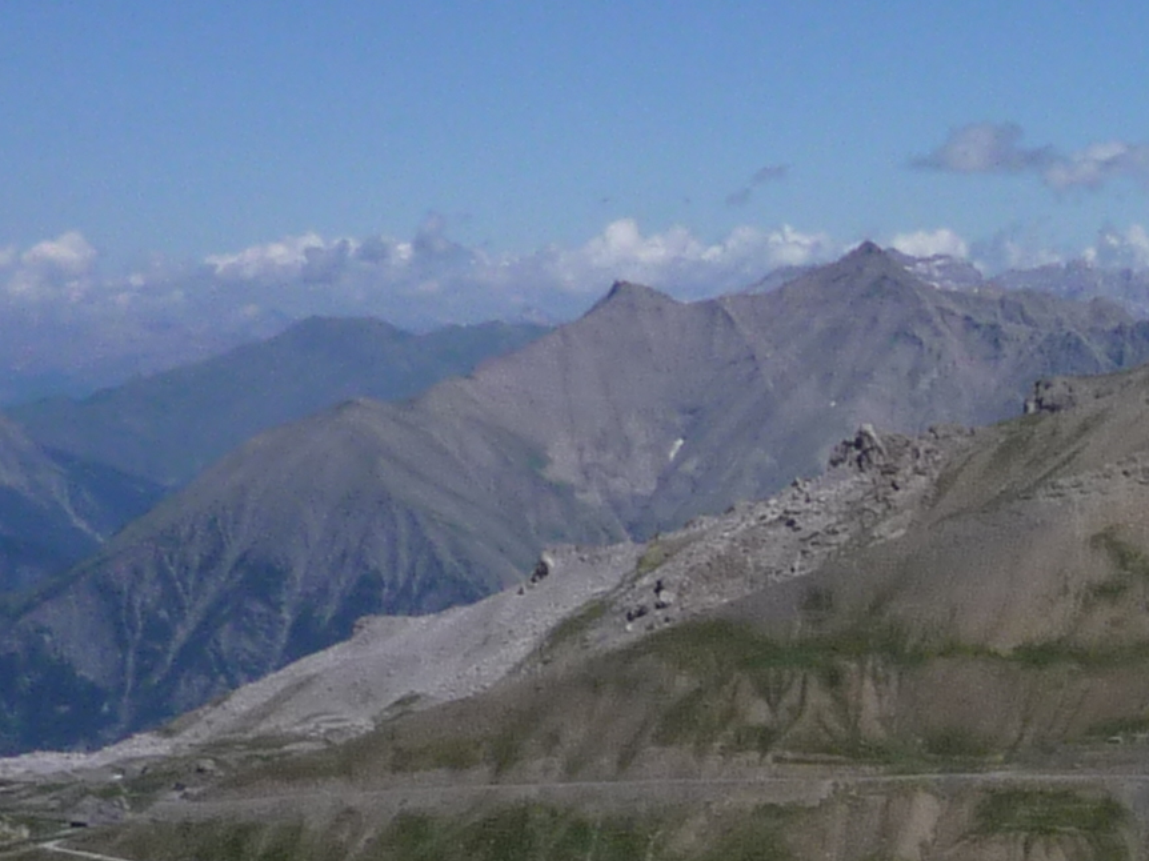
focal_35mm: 127
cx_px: 1490
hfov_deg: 14.8
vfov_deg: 11.2
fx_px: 4214
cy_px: 1270
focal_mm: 5.2
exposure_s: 1/800
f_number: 5.6
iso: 100
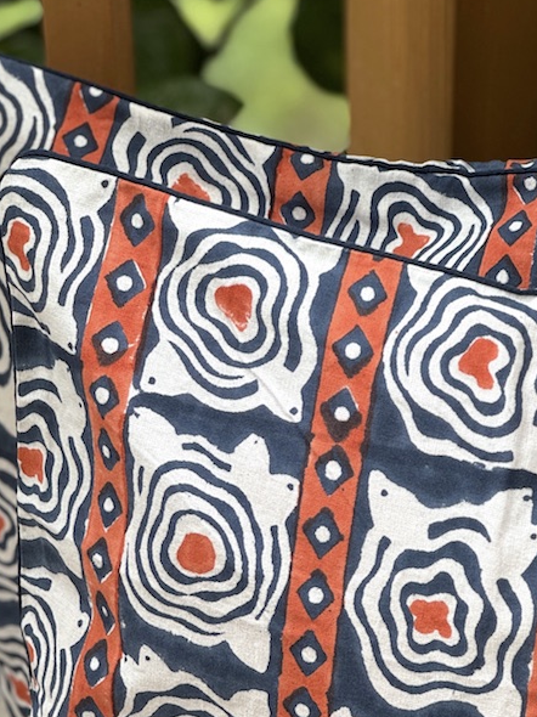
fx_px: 2691
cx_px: 282
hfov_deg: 11.4
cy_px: 509
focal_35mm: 130
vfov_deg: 15.1
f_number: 2.8
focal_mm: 9
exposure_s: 1/99
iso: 64
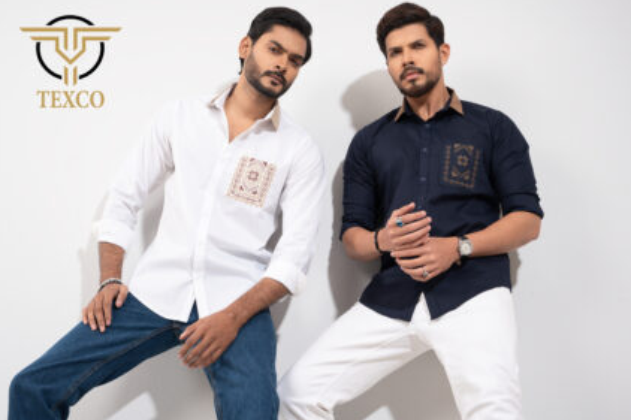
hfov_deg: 38.9
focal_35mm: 51
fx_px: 894
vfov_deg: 26.5
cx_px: 317
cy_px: 207
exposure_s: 1/125
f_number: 8
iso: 160
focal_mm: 50
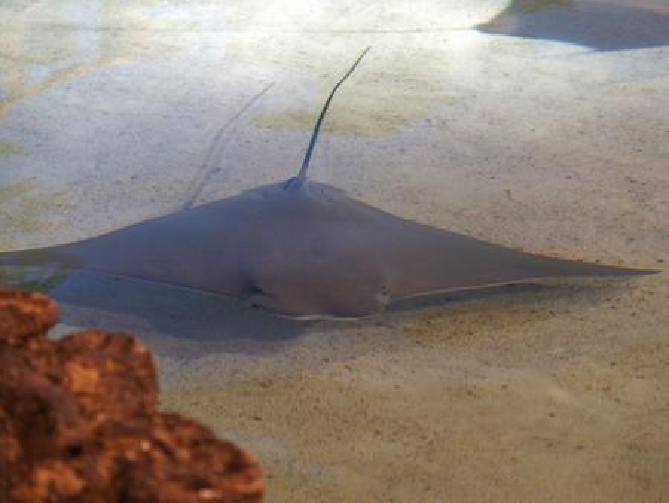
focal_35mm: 182
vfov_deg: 8.2
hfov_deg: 10.9
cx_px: 334
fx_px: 3519
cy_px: 252
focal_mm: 38.6
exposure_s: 1/100
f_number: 2.8
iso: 640
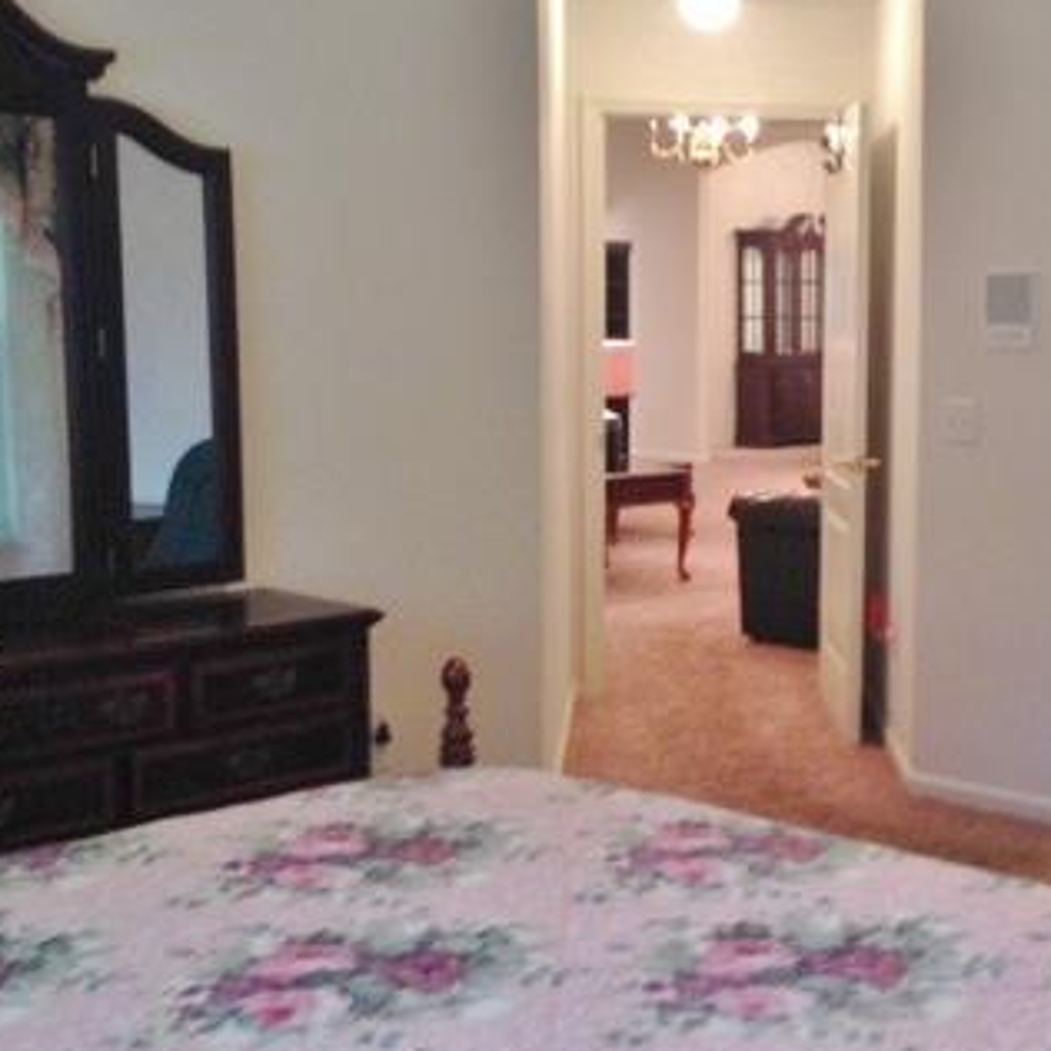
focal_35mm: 59
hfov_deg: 28.0
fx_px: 2027
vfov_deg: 29.1
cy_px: 516
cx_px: 935
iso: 160
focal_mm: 4.12
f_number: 2.4
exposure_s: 1/20
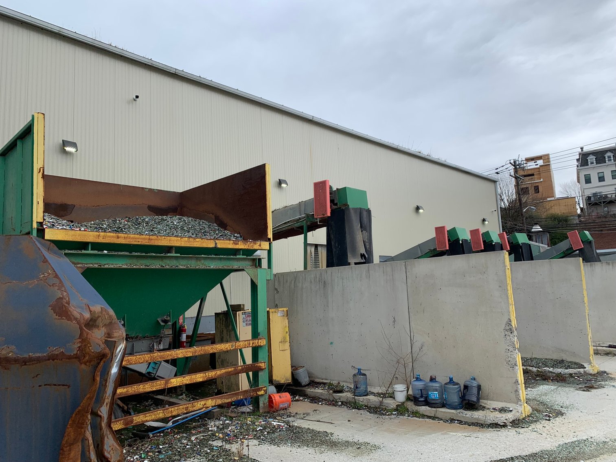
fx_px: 463
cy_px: 231
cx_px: 308
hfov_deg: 67.3
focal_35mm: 26
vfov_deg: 53.1
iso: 25
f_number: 1.8
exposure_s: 1/991
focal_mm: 4.25
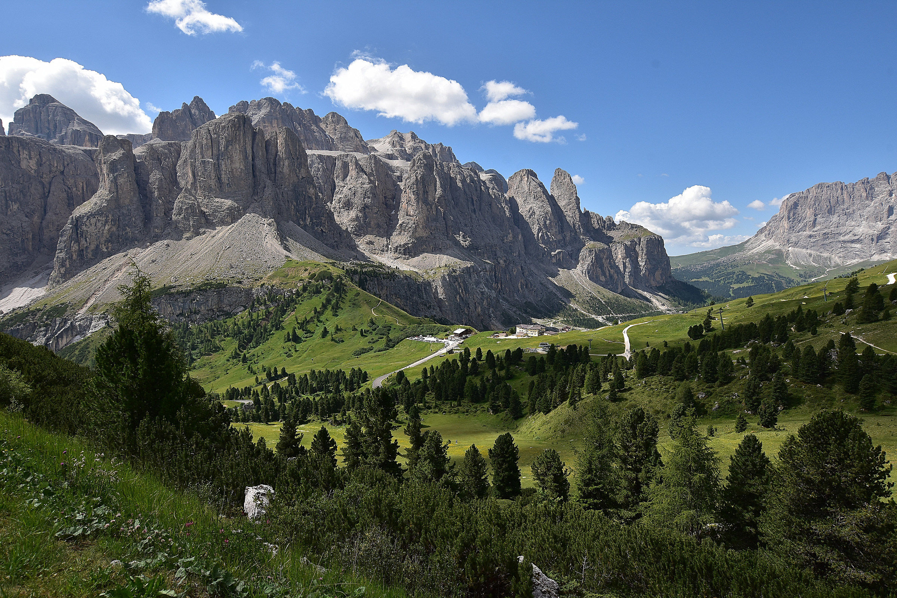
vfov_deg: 59.5
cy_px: 299
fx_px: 523
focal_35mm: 21
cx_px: 448
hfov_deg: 81.2
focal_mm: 14
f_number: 11
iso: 200
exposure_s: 1/250
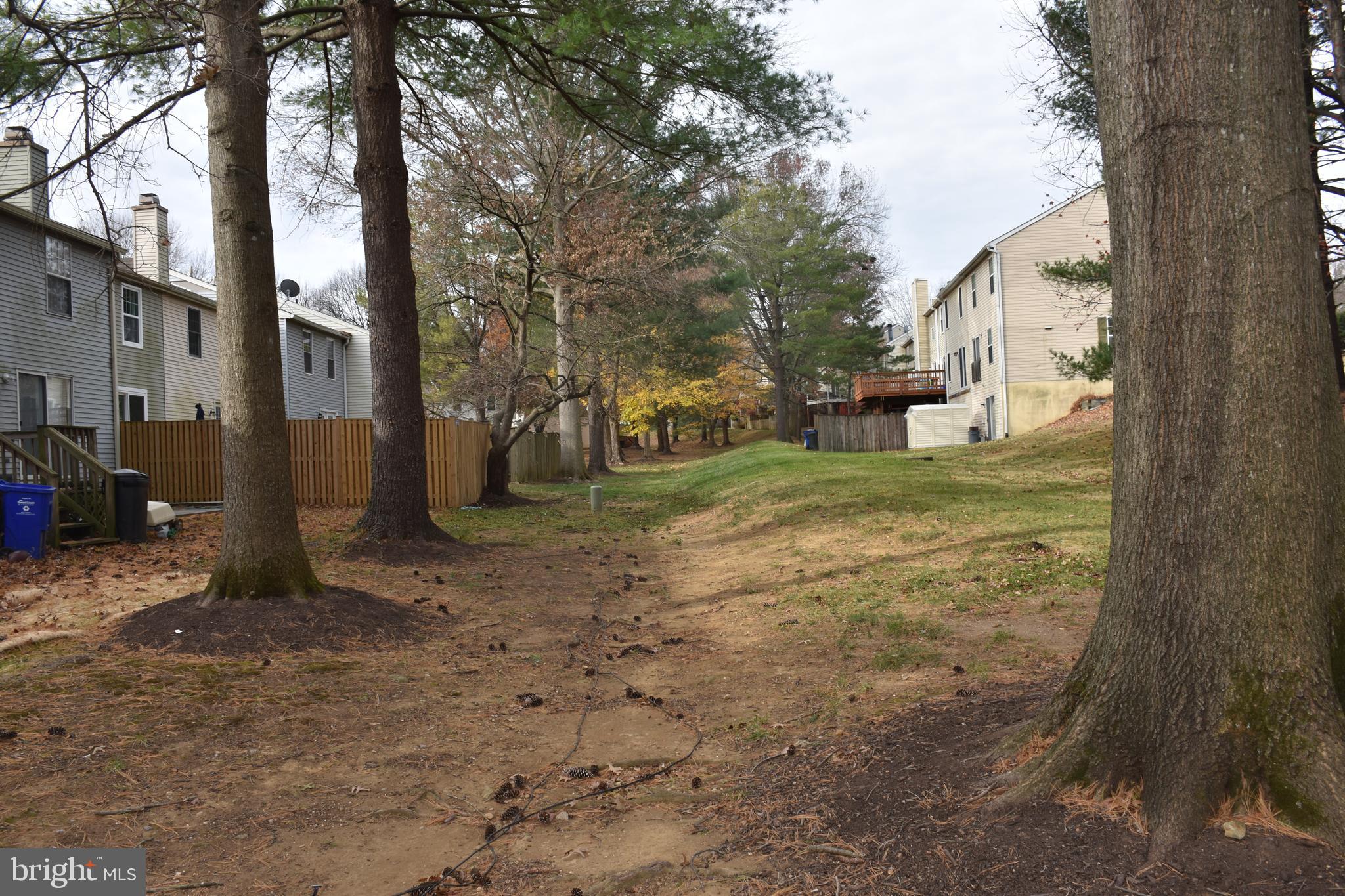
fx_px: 1009
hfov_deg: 67.4
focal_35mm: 27
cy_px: 448
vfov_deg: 47.9
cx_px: 672
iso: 100
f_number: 6.3
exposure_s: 1/160
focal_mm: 18
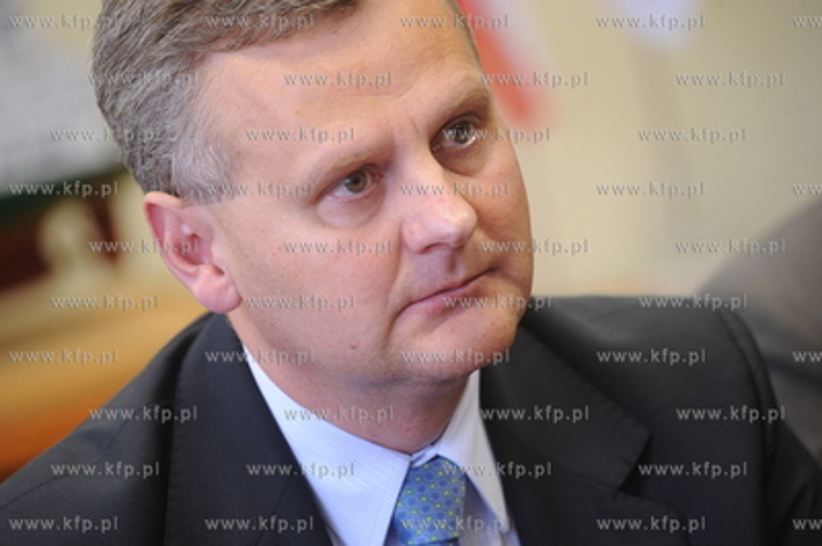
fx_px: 4563
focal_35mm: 200
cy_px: 273
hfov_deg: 10.3
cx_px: 411
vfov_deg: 6.9
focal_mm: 200
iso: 1600
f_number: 4.5
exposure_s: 1/100
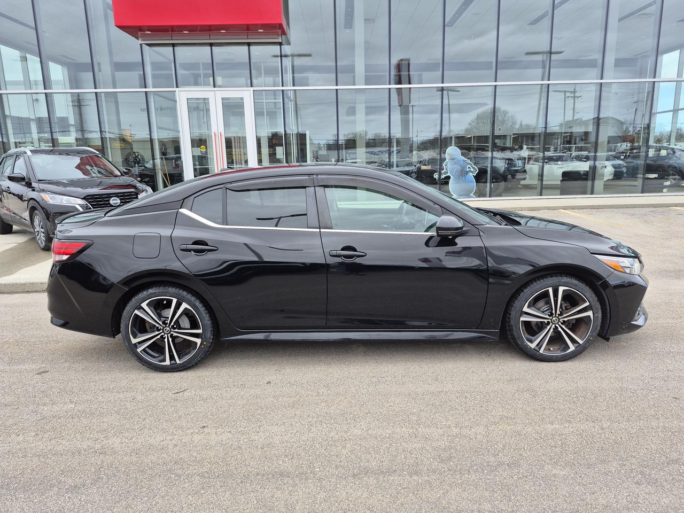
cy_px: 256
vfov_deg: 58.9
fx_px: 454
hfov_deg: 73.9
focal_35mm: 23
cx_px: 342
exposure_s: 1/336
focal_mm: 5.4
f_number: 1.8
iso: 25
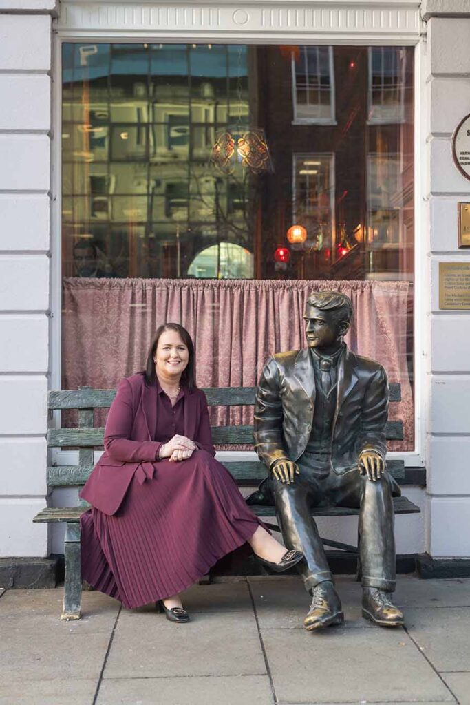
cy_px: 352
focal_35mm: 50
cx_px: 235
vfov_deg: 39.6
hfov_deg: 27.0
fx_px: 979
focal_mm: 50
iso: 250
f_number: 4
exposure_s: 1/100
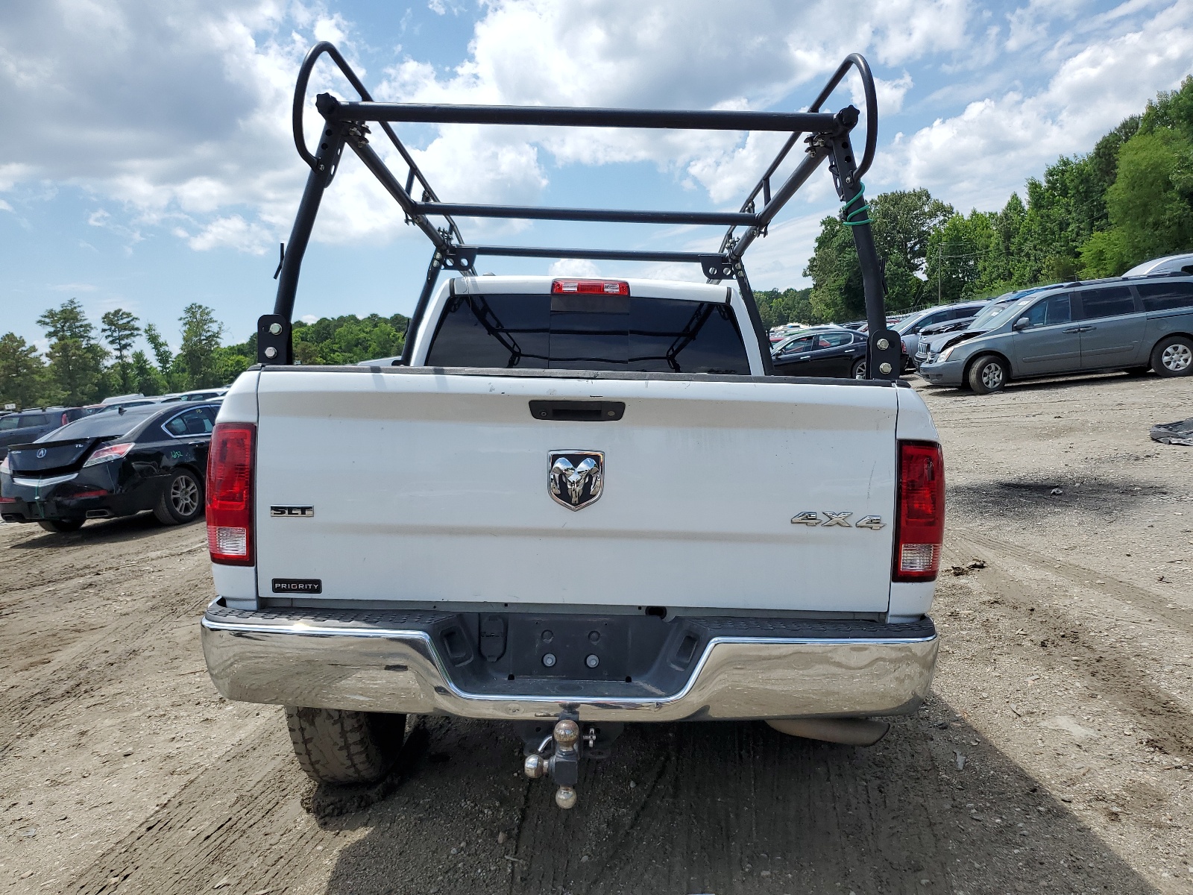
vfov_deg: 53.1
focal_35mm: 26
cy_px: 448
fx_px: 896
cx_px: 596
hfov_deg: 67.3
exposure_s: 1/3333
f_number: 1.5
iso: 50
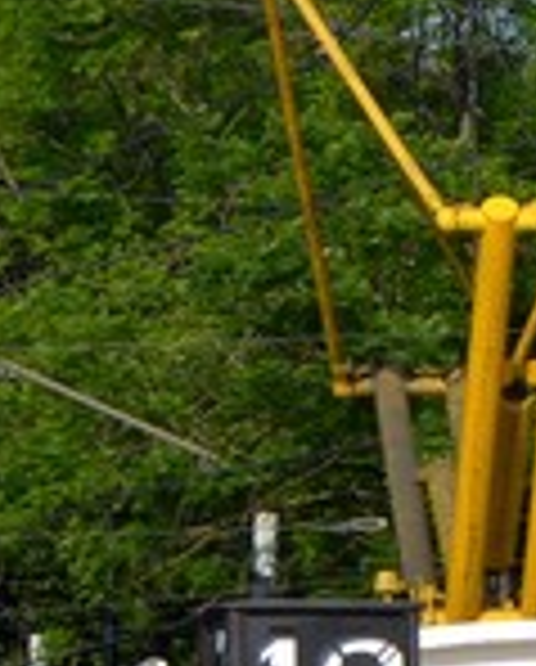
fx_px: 9014
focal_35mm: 456
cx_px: 275
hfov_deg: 3.4
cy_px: 828
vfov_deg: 4.2
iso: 100
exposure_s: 1/320
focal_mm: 40
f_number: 9
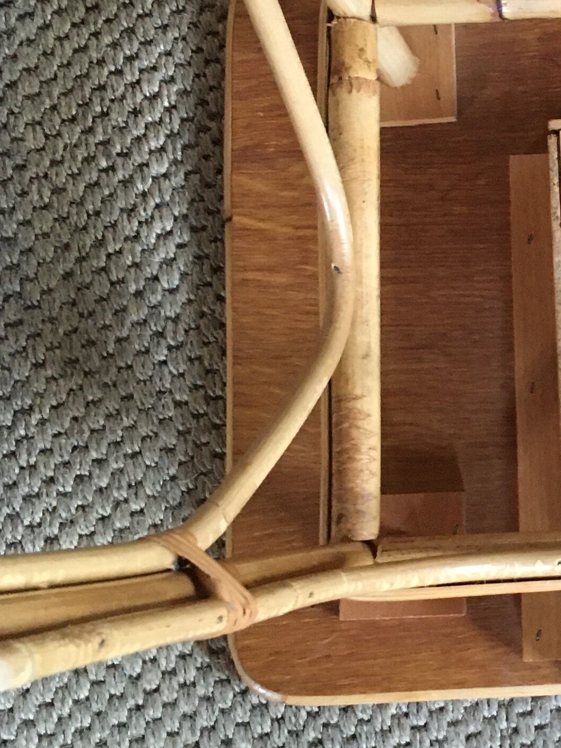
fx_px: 1793
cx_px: 739
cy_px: 290
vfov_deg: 23.5
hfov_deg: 16.7
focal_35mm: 83
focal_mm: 4.15
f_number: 2.2
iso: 200
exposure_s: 1/17
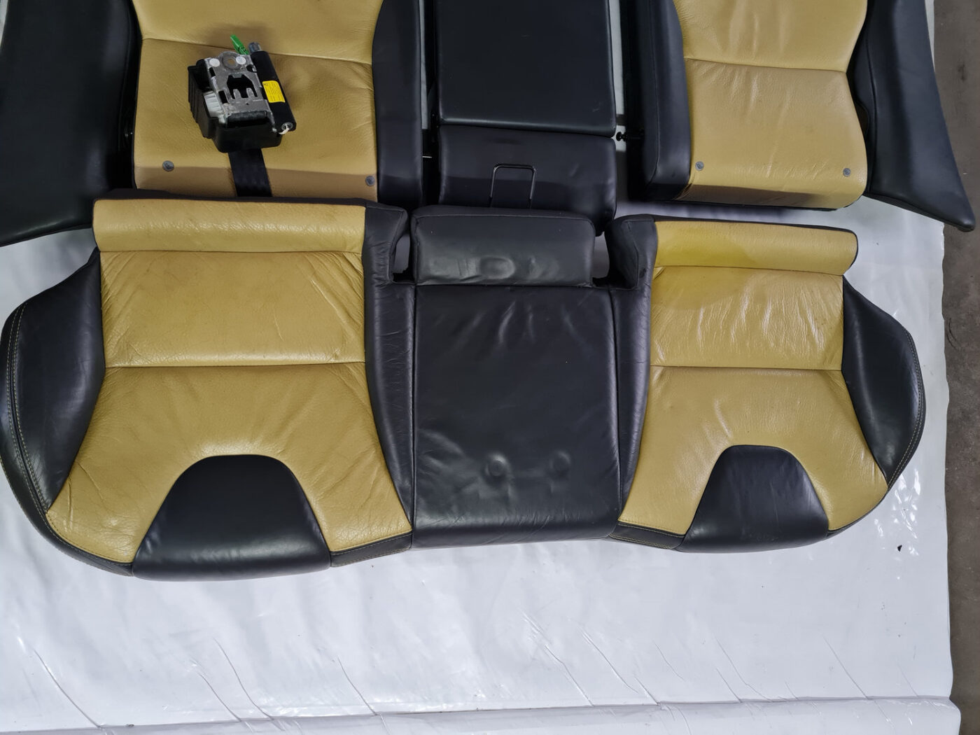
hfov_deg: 67.3
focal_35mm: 26
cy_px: 368
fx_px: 736
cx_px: 490
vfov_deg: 53.1
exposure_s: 1/50
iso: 500
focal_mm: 5.4
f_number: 1.8
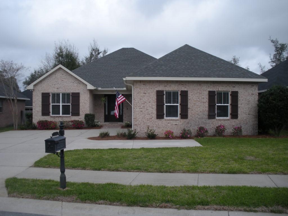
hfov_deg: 51.4
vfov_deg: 39.7
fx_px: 300
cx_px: 144
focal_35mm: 36
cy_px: 108
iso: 64
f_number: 3.5
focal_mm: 6.3
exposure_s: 1/680
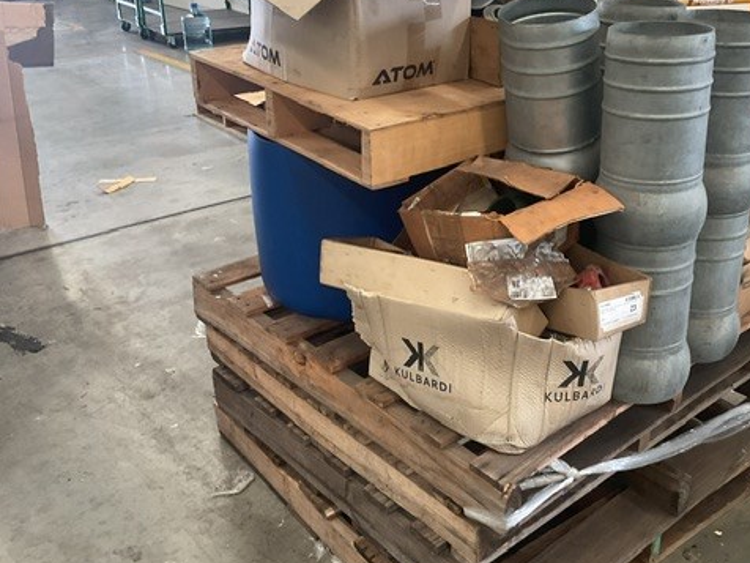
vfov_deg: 36.7
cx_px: 466
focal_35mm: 39
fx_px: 845
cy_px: 230
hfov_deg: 47.5
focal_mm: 3
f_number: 1.8
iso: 100
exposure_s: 1/50
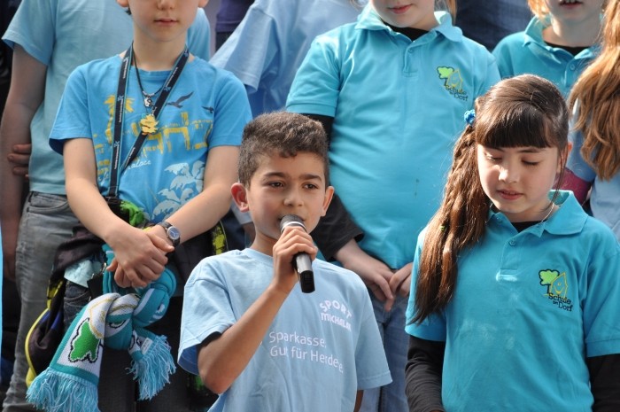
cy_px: 206
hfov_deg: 5.7
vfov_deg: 3.8
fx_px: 6193
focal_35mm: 360
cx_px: 310
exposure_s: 1/250
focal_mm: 240
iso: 200
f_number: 6.3
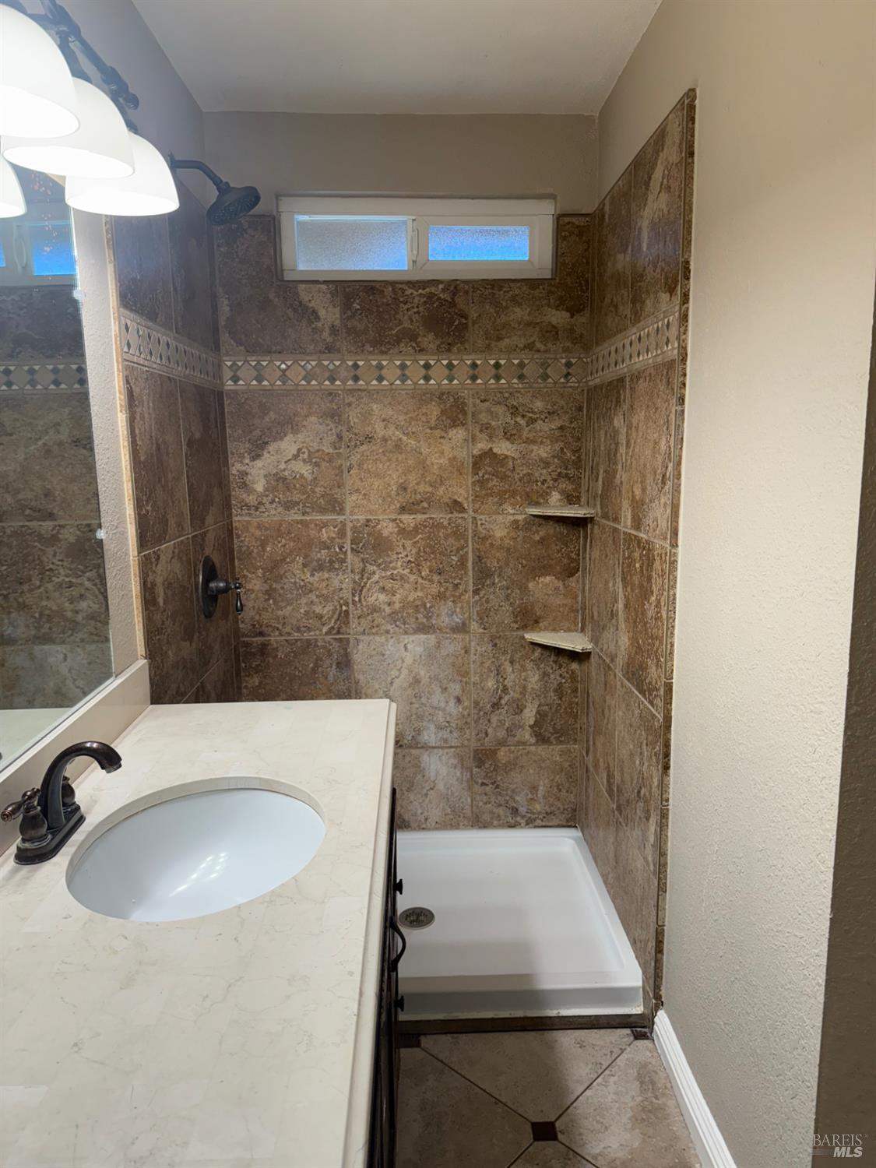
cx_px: 438
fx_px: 810
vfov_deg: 71.6
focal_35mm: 24
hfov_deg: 56.8
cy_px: 584
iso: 100
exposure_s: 1/120
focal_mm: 6.76
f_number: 1.78
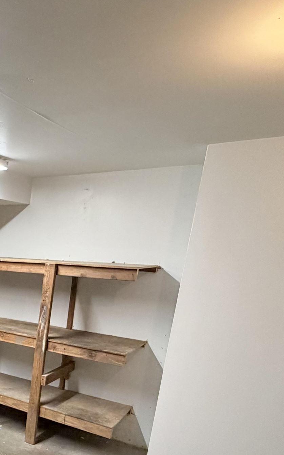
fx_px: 421
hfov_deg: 30.0
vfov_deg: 53.4
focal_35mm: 34
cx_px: -81
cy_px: 355
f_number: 2.2
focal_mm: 2.22
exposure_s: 1/60
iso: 250
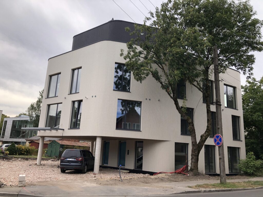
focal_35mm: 28
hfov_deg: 63.4
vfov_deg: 49.7
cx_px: 132
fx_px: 213
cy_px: 98
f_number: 1.8
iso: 20
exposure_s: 1/906
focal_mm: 4
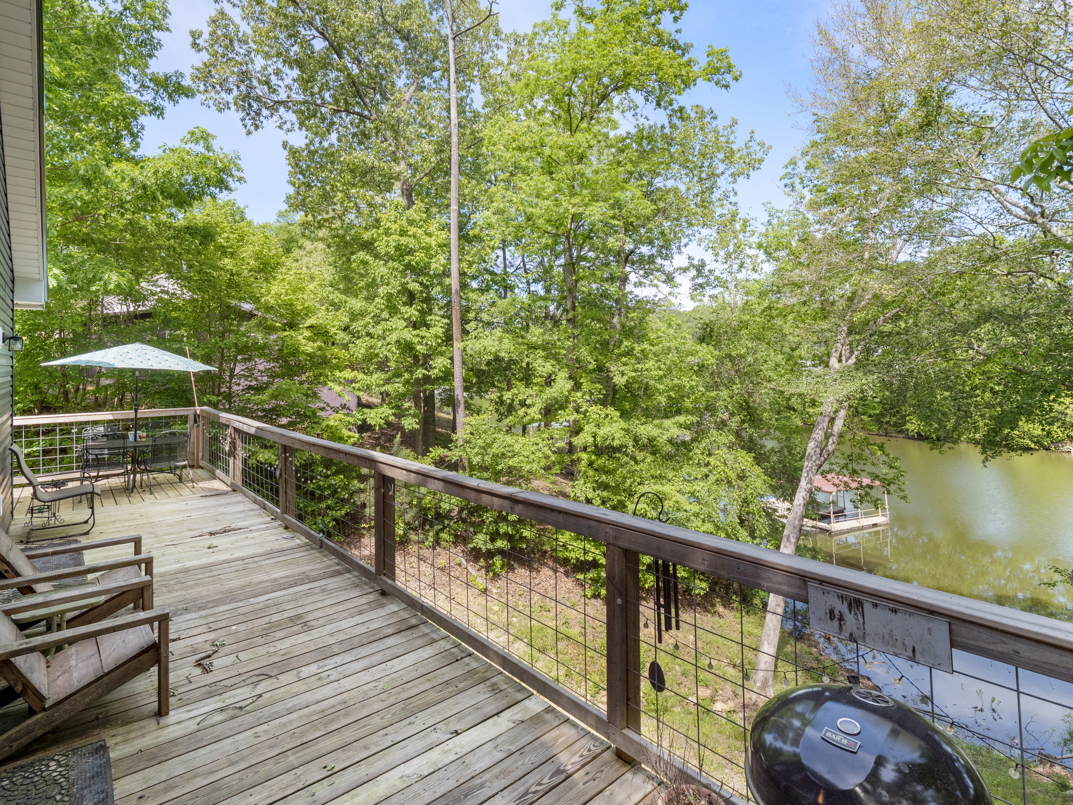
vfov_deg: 78.1
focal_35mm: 16
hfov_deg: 94.5
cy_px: 402
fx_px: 496
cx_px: 536
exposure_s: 1/125
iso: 400
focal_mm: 8
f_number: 5.6
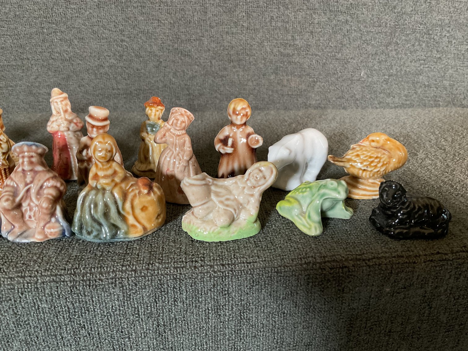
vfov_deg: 48.2
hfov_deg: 61.7
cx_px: 234
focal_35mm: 29
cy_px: 176
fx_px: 392
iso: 200
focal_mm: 3
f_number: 1.8
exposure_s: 1/60
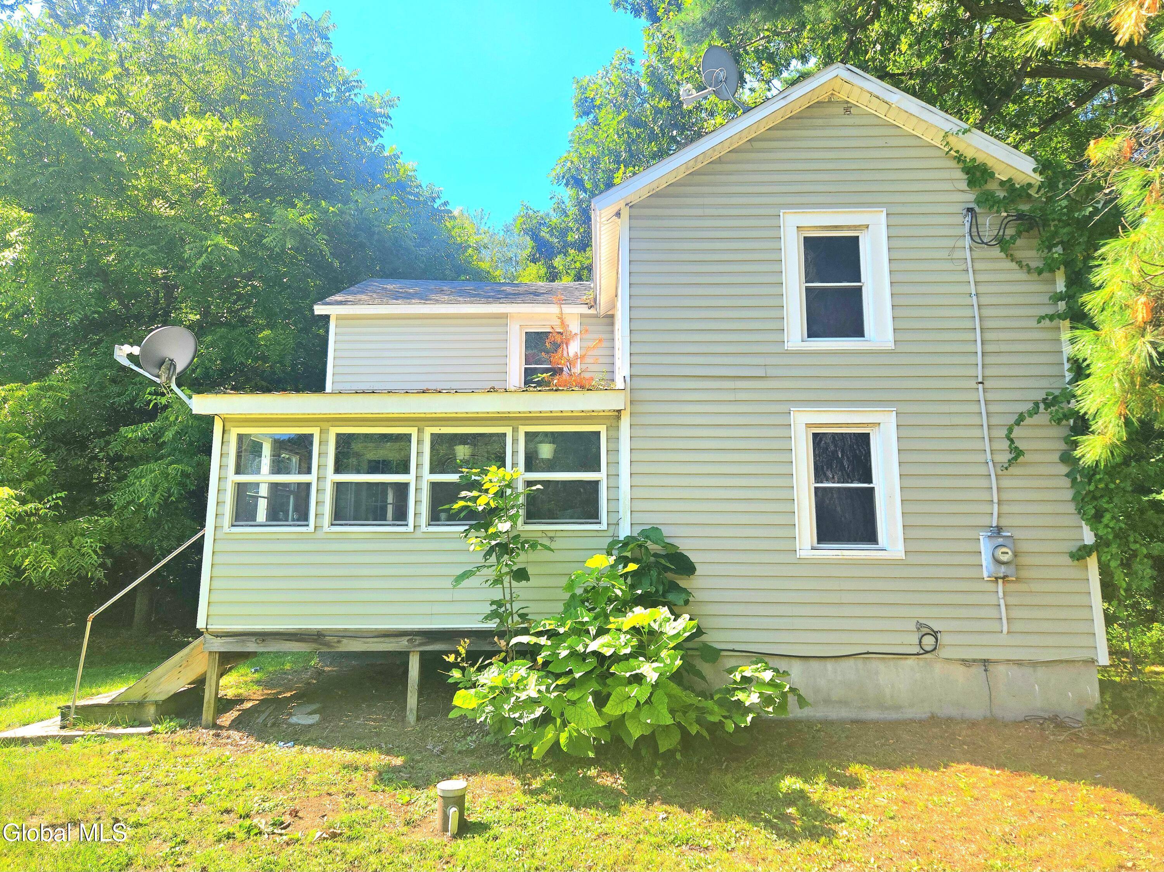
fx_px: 773
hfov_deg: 73.9
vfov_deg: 58.9
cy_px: 436
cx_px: 582
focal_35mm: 23
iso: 80
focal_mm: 5.4
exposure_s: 1/2500
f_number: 1.8
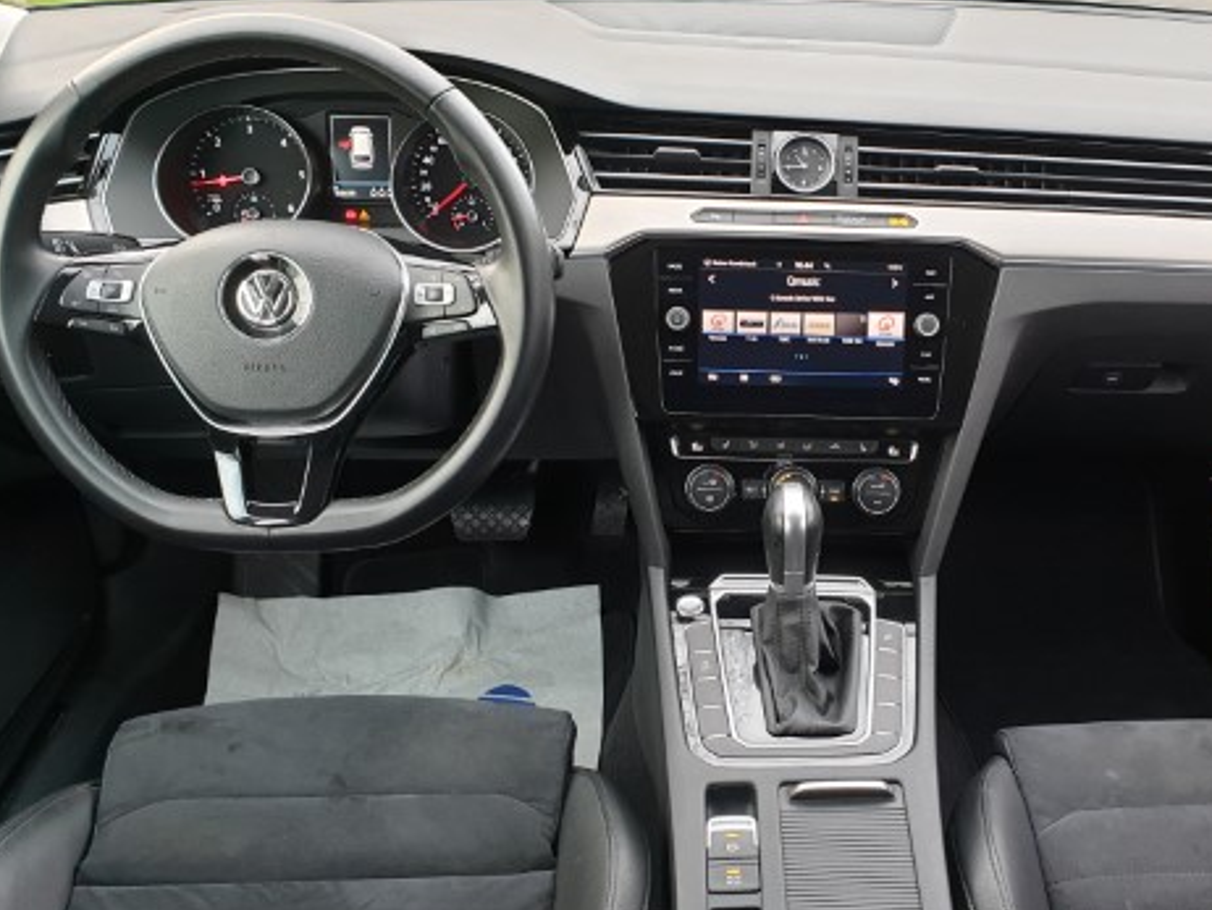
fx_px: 1261
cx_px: 787
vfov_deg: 39.7
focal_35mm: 36
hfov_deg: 50.6
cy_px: 441
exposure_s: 1/50
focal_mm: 4.3
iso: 125
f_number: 2.4
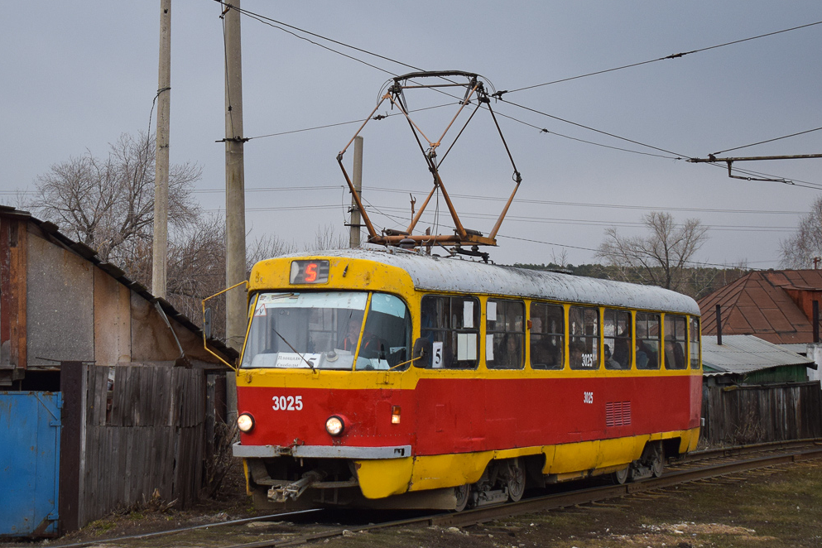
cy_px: 286
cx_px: 382
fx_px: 1324
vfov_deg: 23.4
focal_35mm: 58
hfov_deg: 34.5
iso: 400
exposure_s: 1/500
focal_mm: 32
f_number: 5
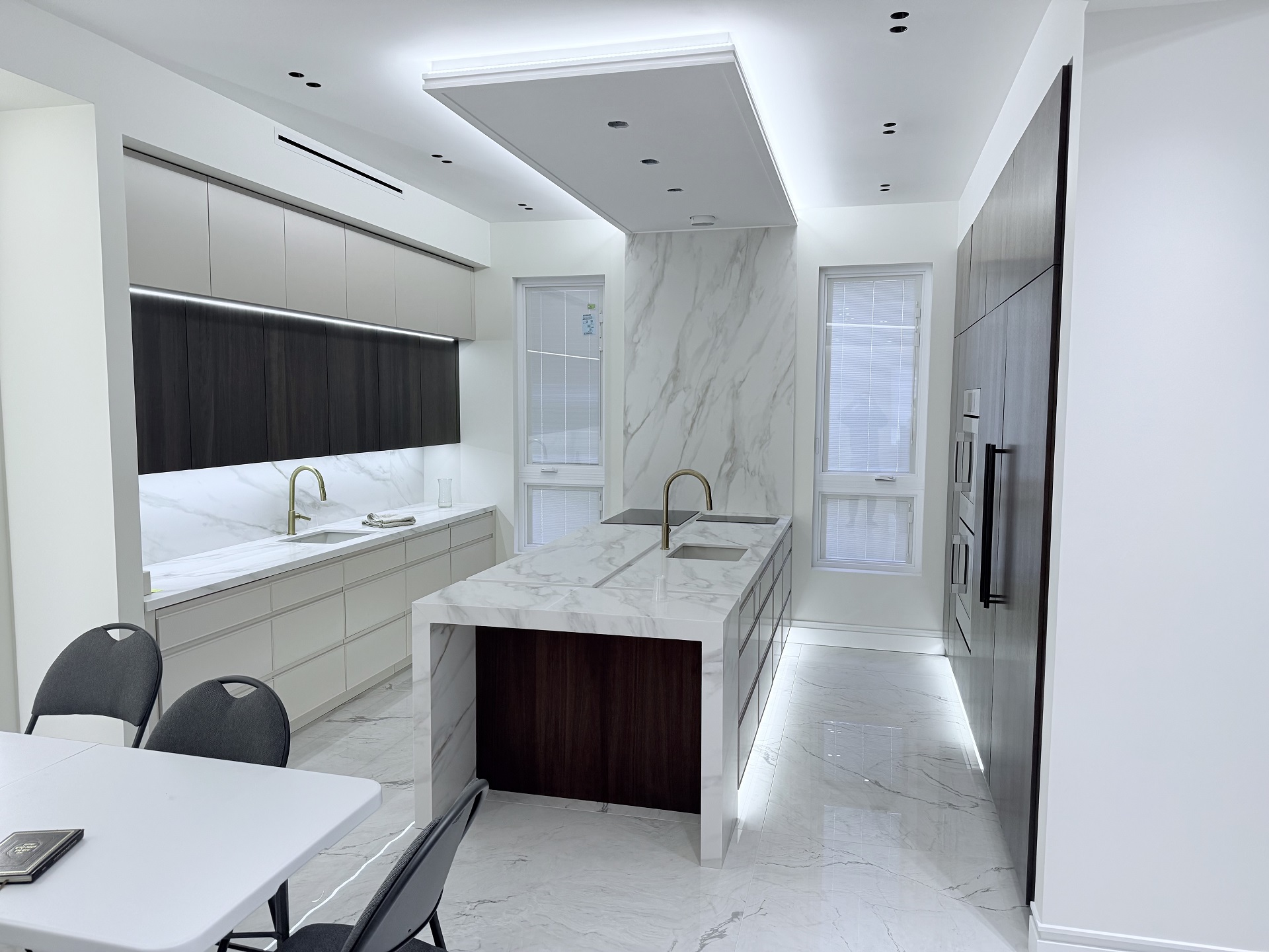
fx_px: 880
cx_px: 634
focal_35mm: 24
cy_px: 476
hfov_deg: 71.6
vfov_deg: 56.8
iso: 160
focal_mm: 6.76
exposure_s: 1/206
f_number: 1.78
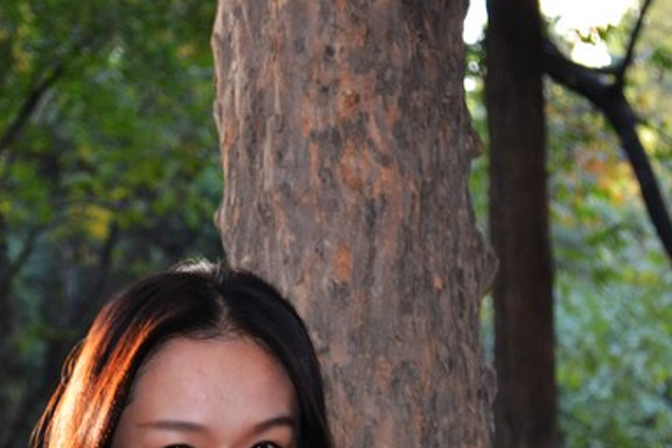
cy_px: 439
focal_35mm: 193
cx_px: 152
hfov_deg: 10.6
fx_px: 3606
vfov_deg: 7.1
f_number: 5.6
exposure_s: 1/60
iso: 500
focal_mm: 55
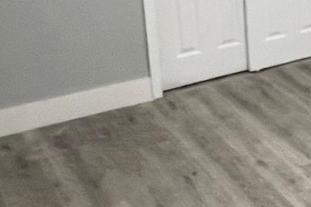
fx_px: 621
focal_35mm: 72
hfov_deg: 23.2
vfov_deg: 18.6
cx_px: 452
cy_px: 23
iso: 320
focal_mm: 1.57
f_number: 1.8
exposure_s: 1/60
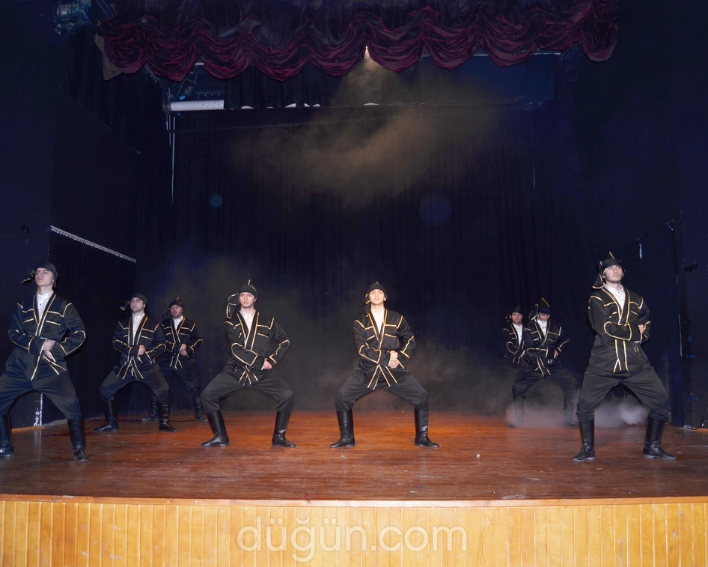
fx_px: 650
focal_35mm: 31
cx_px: 352
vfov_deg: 47.1
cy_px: 285
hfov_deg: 57.2
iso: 100
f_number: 3.5
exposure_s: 1/60
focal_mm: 18
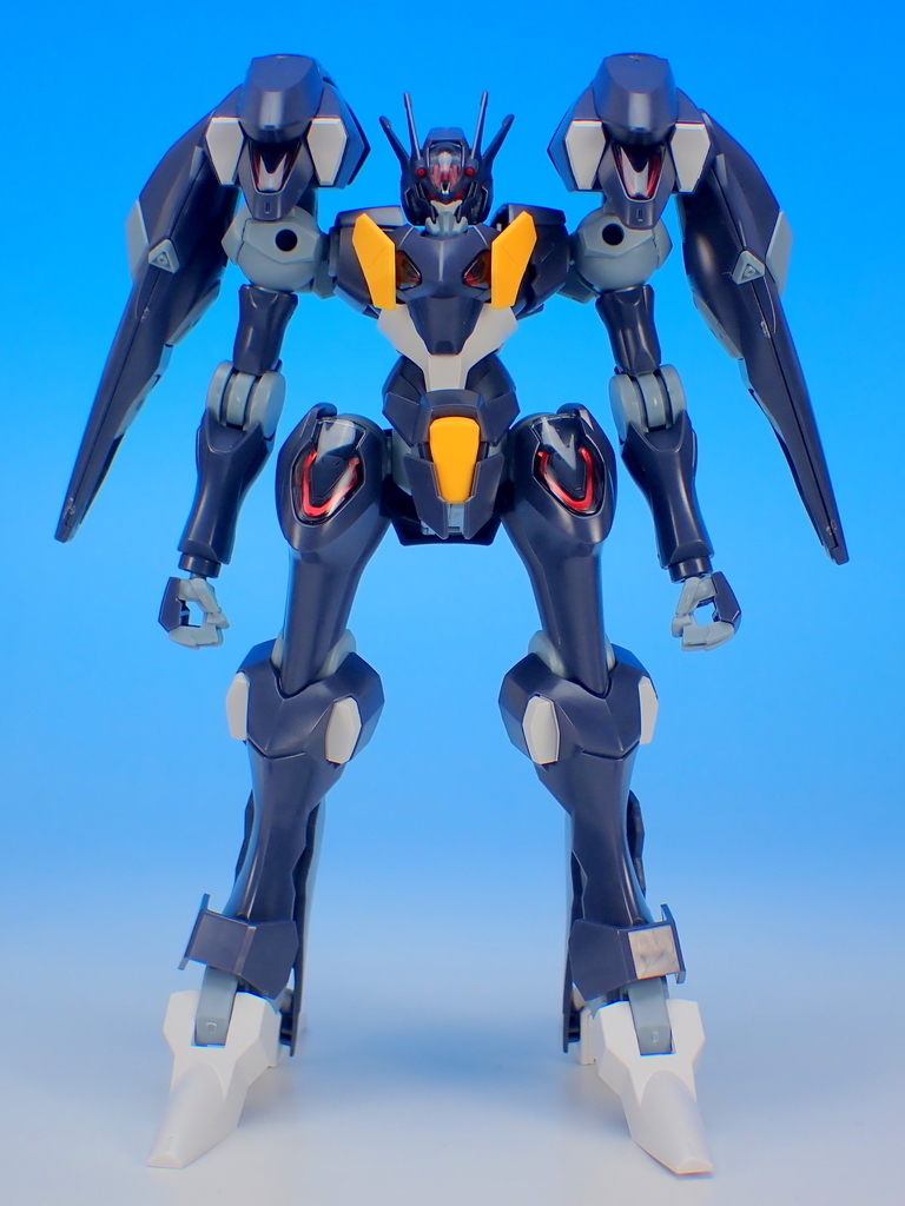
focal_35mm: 71
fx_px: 2475
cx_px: 452
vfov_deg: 27.4
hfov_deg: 20.7
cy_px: 603
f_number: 3.9
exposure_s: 1/15
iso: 100
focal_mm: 12.73
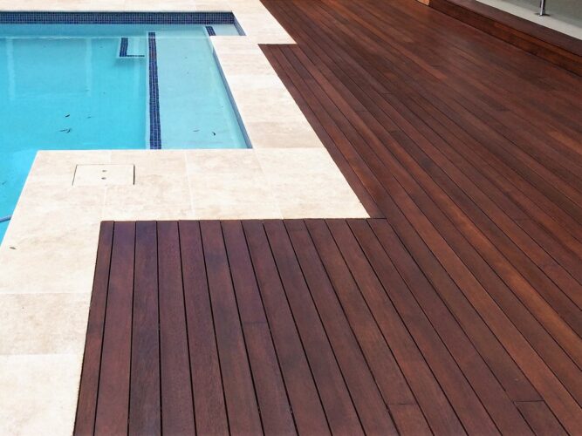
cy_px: 218
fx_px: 504
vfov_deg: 46.8
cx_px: 291
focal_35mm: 30
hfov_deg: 60.0
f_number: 2.2
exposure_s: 1/1282
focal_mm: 4.12
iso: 40
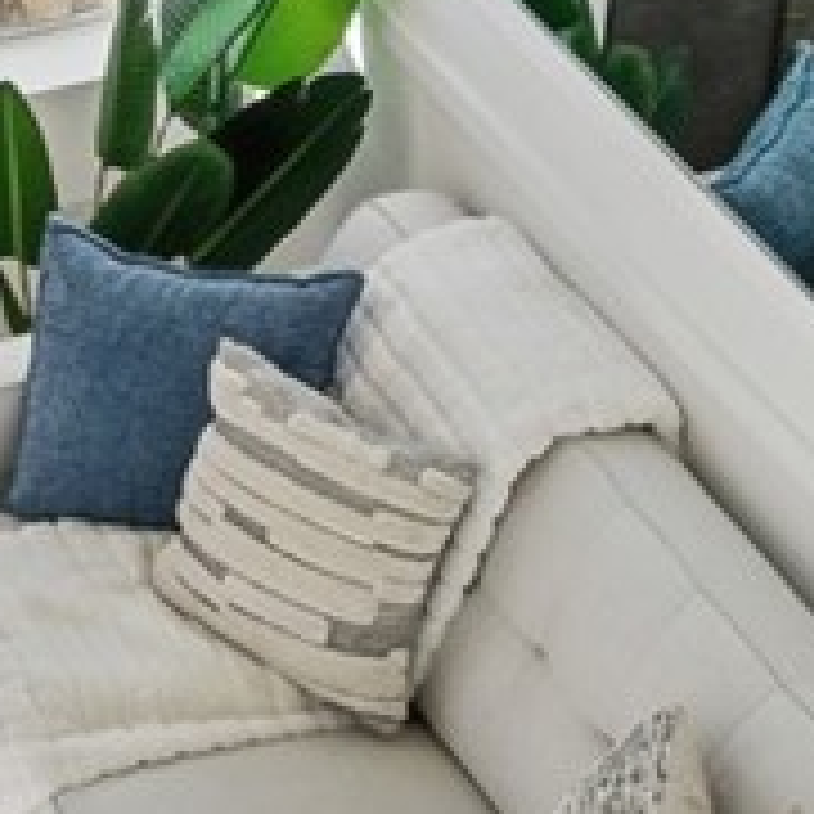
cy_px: 394
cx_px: -94
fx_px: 4470
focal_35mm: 168
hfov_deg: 10.3
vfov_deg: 10.4
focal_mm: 35
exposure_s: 1/1250
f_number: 8
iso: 100
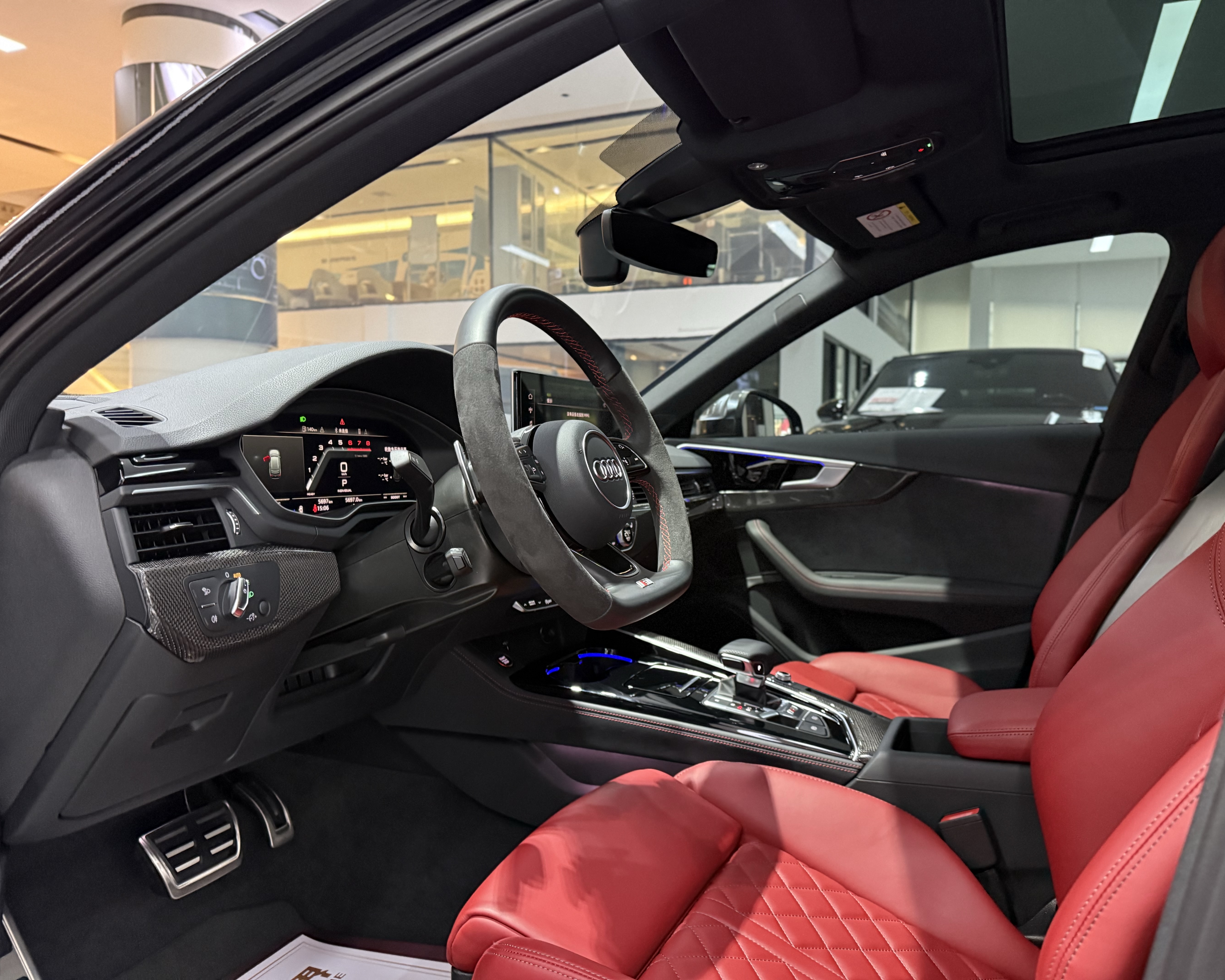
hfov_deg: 68.1
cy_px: 490
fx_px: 906
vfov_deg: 56.8
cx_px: 628
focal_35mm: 25
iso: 800
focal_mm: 6.76
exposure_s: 1/33
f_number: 1.78
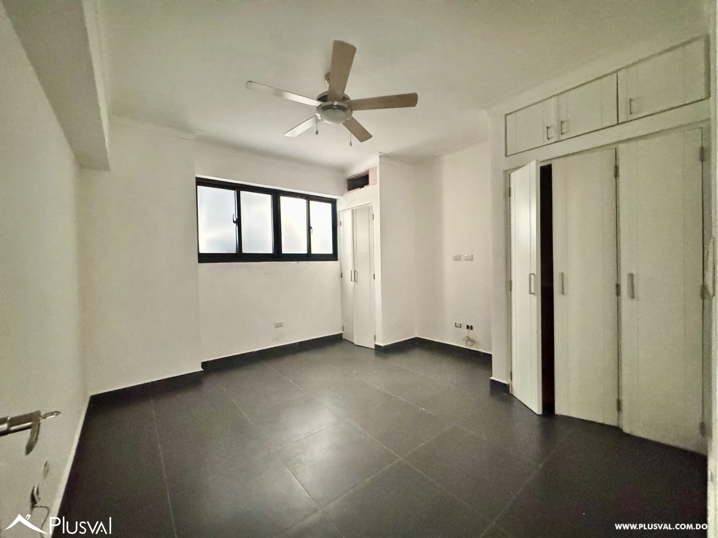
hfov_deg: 102.1
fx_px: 290
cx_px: 359
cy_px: 269
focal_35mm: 14
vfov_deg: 85.7
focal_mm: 2.22
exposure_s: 1/19
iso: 2500
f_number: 2.2
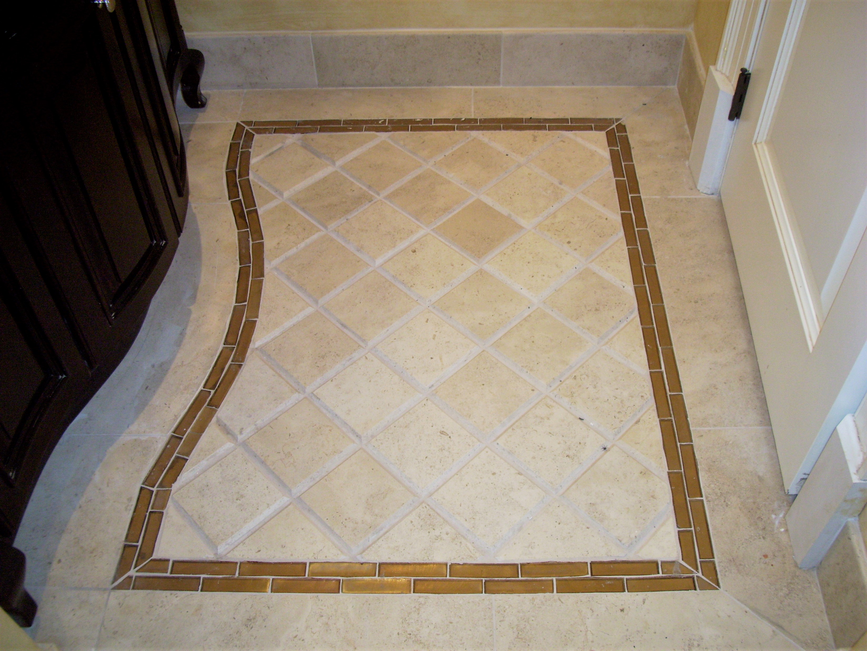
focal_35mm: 34
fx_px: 852
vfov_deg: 41.8
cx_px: 434
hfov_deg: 54.0
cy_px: 326
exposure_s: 1/40
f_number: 2.9
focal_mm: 5.7
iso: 80
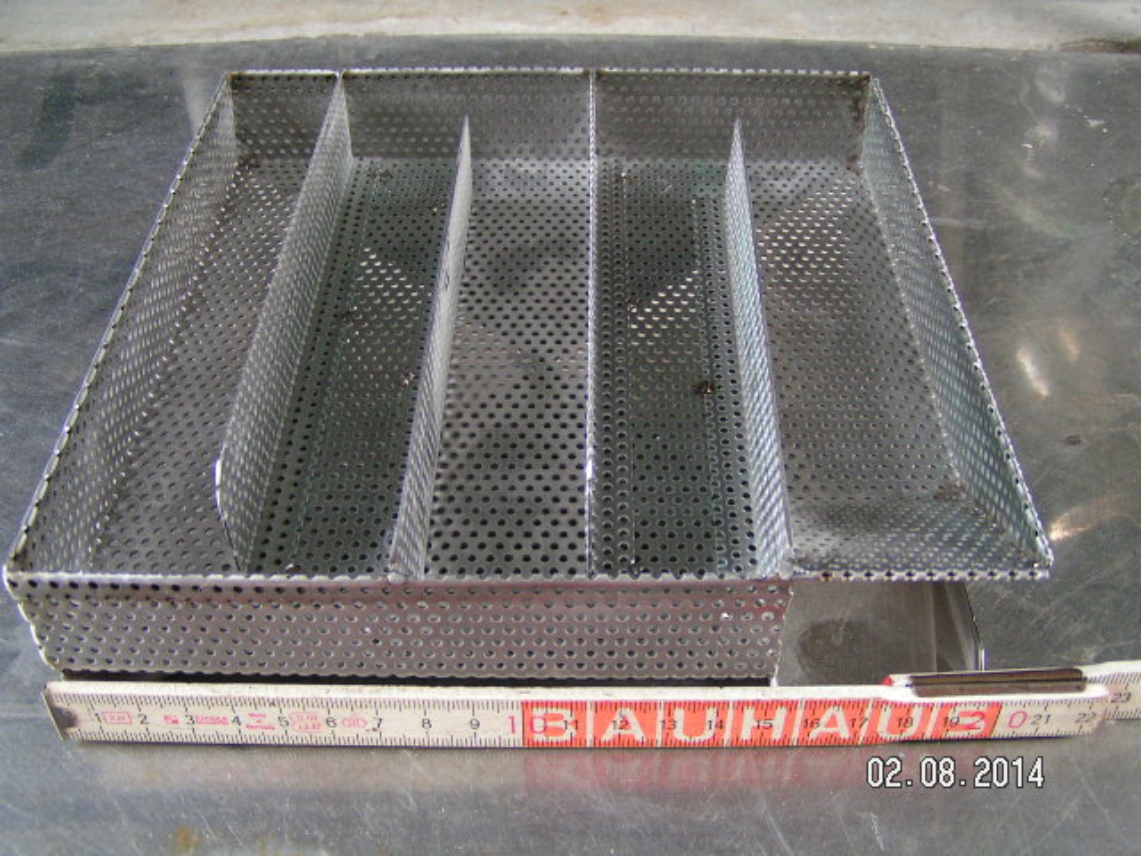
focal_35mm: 38
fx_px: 1253
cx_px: 570
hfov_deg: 49.0
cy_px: 428
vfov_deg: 37.7
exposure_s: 1/40
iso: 125
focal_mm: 5.8
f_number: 2.8
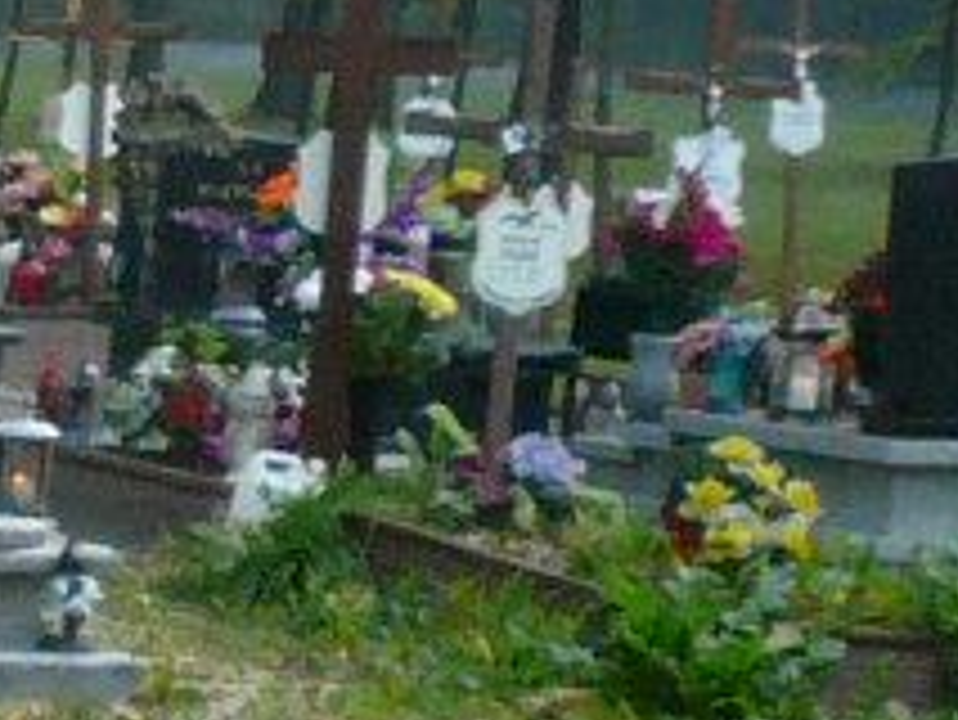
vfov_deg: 7.0
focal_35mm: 210
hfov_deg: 8.2
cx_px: -1772
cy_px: 1071
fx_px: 5815
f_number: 2.8
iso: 100
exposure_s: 1/60
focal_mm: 4.6
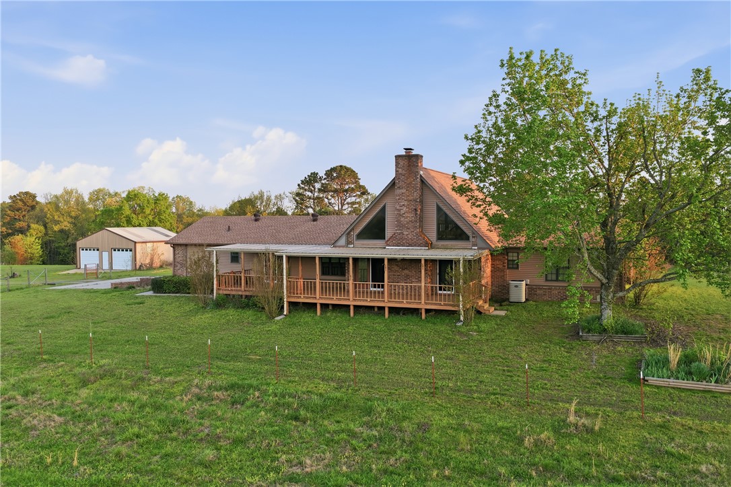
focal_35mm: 28
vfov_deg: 46.4
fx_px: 569
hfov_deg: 65.5
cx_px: 366
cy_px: 244
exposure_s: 1/320
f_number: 2.8
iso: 200
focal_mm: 14.4
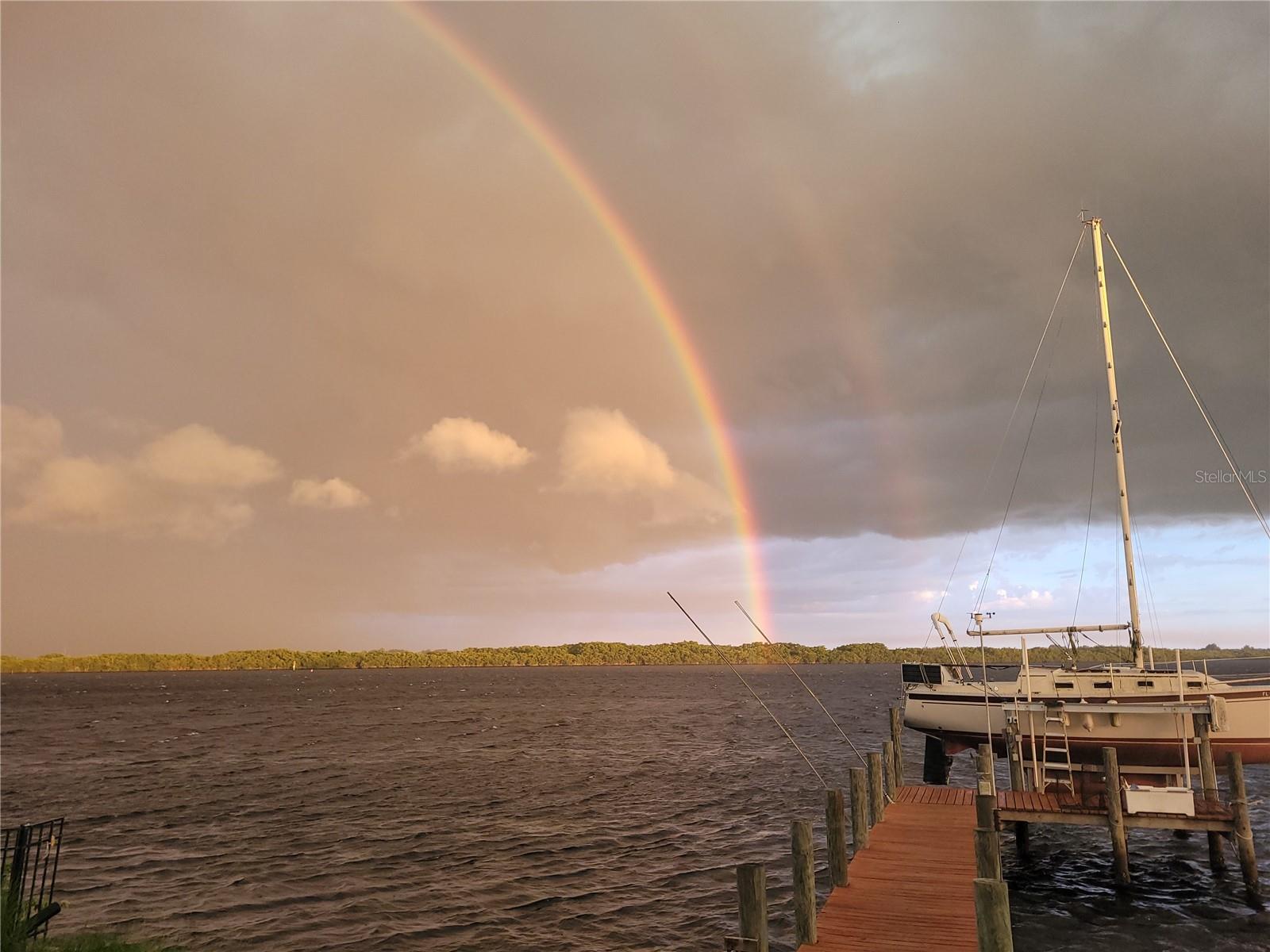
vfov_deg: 53.1
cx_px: 635
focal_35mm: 26
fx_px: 954
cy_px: 476
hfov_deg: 67.3
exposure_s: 1/60
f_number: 1.8
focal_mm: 5.4
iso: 125
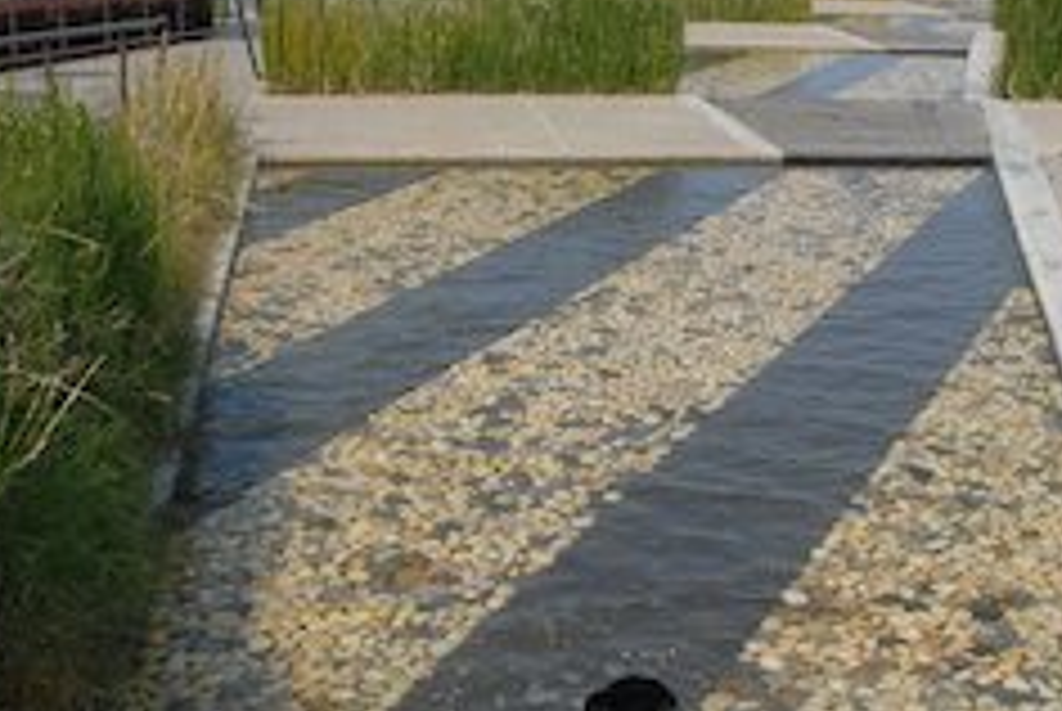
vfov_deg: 23.8
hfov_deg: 34.4
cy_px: 320
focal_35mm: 57
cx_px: 767
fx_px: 1684
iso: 100
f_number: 5.6
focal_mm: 18
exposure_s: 1/350
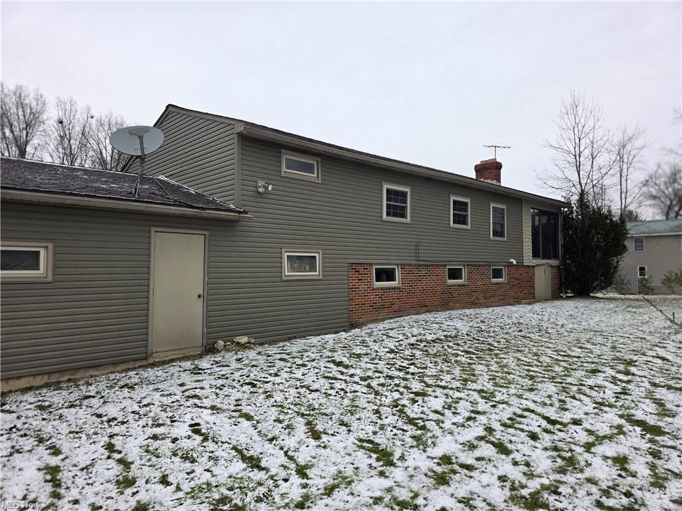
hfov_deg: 73.9
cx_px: 341
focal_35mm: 23
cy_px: 256
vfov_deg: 58.9
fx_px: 453
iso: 80
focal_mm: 6.3
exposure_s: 1/1347
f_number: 1.7
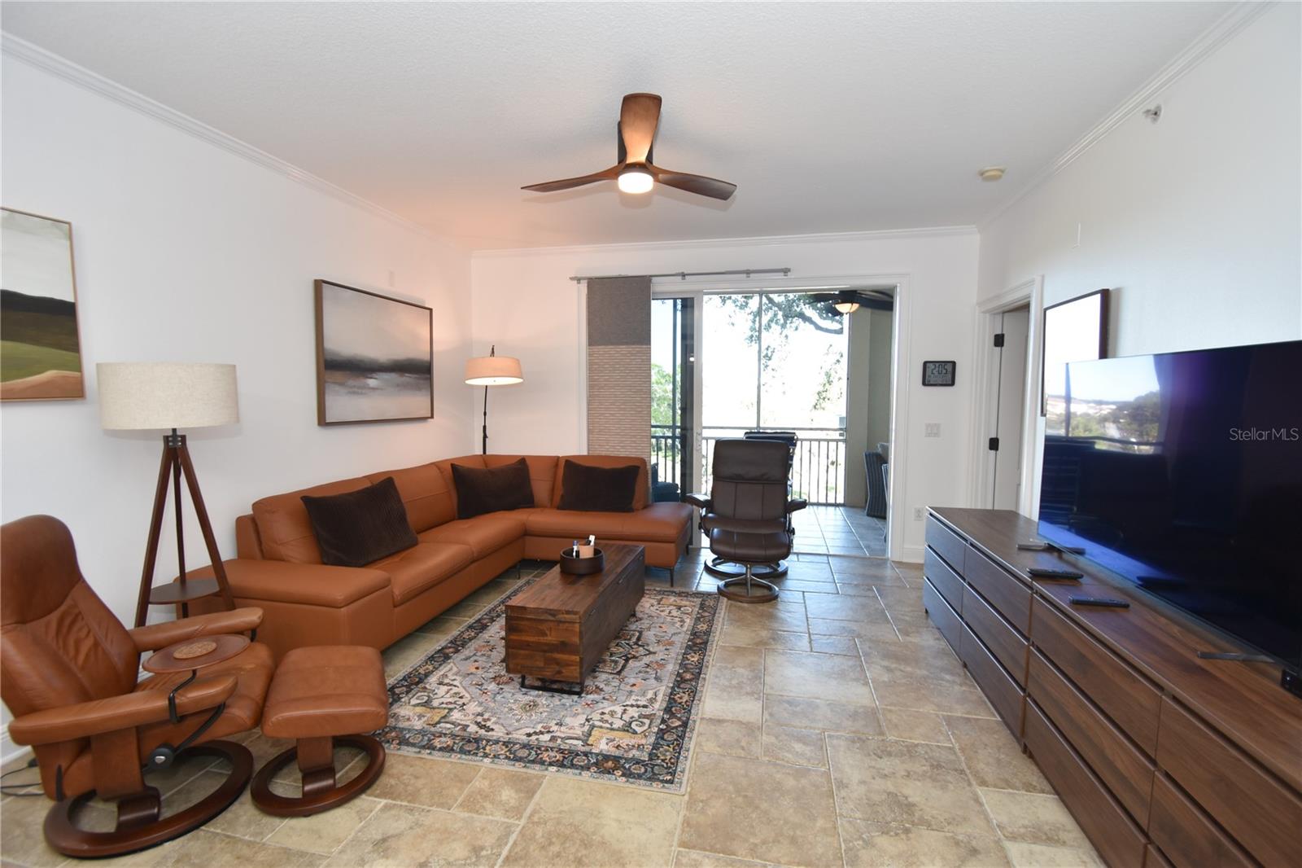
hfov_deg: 100.4
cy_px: 434
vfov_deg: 77.3
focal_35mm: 15
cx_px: 651
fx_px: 542
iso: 320
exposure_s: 1/60
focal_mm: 10
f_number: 4
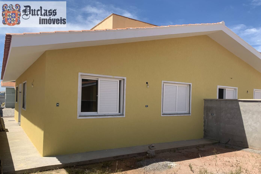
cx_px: 132
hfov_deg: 65.5
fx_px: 203
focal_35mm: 28
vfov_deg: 46.2
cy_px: 101
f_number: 1.8
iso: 25
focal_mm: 4.25
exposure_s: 1/2208
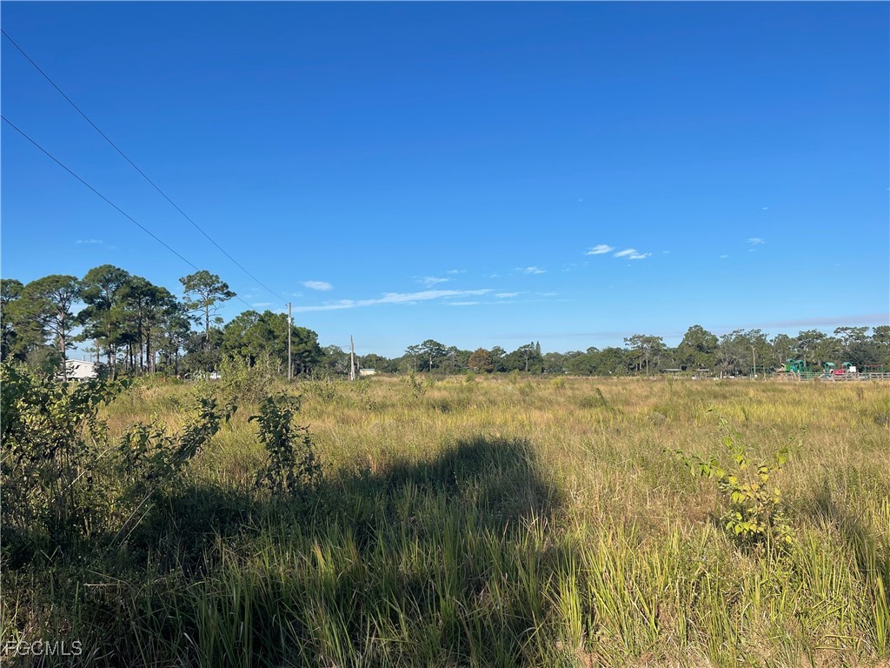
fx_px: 643
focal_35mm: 25
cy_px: 334
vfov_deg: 54.9
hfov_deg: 69.4
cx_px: 445
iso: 32
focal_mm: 5.1
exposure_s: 1/3448
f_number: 1.6
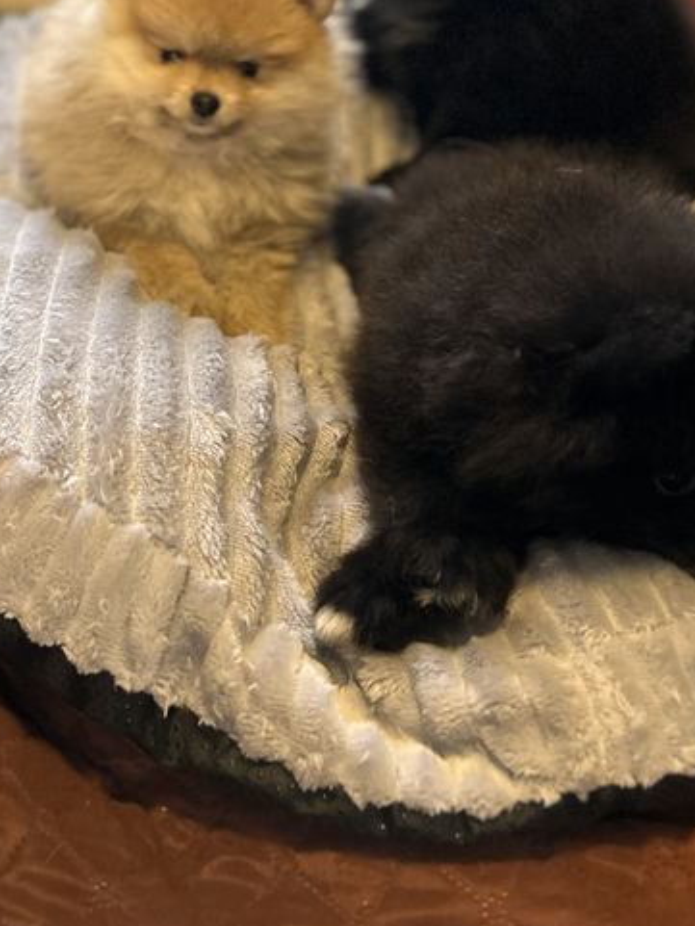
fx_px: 1445
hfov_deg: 26.8
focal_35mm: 54
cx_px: 198
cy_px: 23
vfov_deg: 32.9
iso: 400
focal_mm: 5.7
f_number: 1.5
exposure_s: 1/50
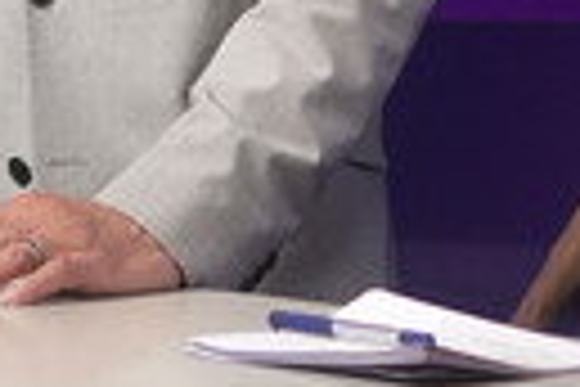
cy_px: -256
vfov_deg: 8.5
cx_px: -411
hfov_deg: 12.2
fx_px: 2529
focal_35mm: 157
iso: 640
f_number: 2.2
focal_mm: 30
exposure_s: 1/250
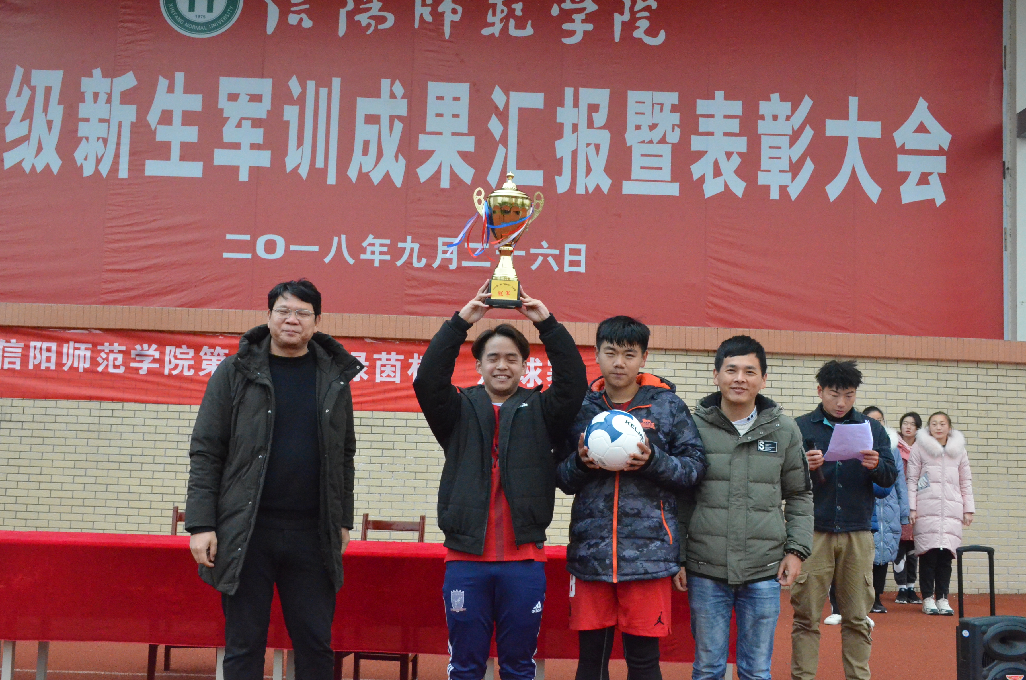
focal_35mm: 40
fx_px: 1138
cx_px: 519
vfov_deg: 33.3
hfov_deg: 48.5
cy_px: 348
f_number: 10
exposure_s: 1/400
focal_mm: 26
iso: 6400
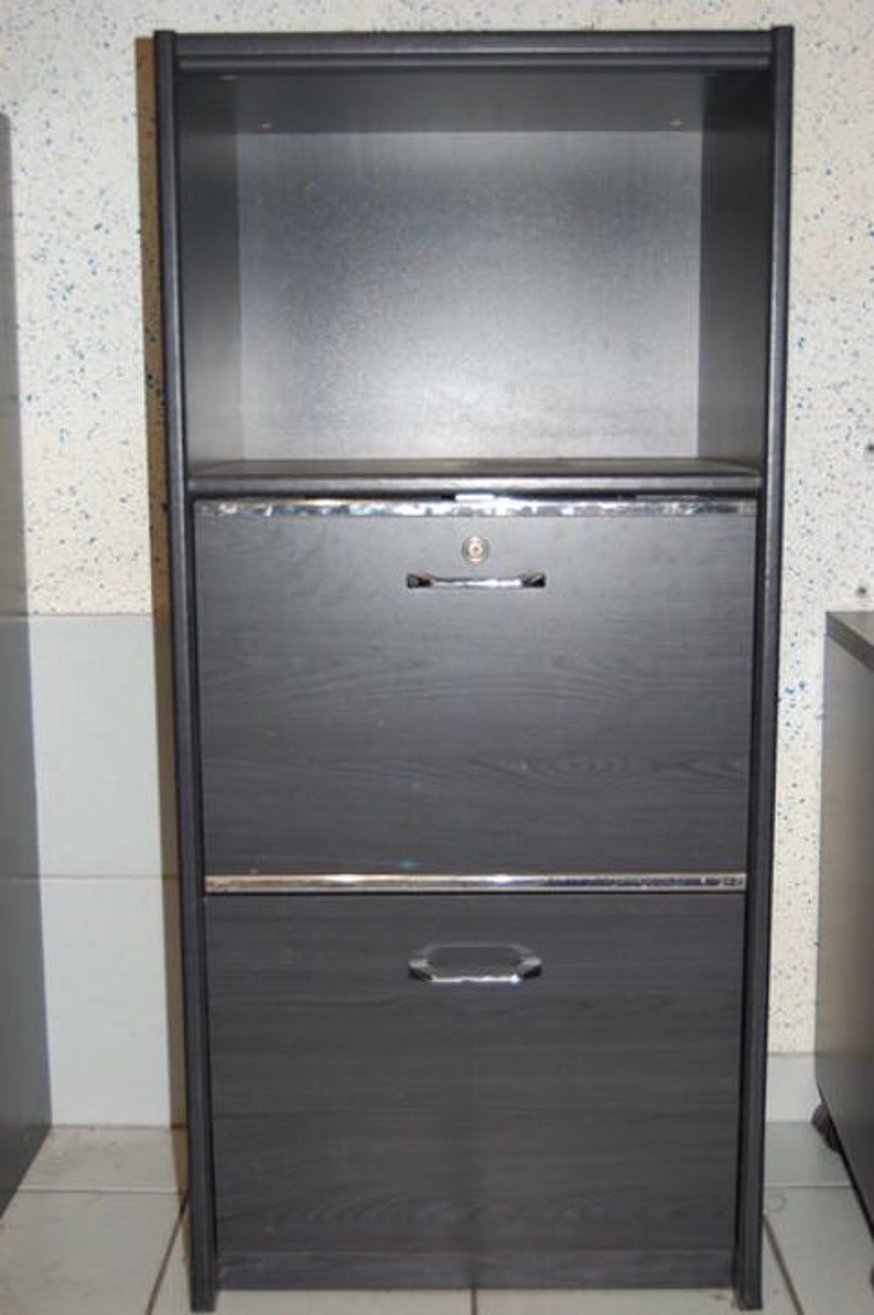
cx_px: 437
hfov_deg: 29.8
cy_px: 658
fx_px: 1642
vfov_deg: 43.6
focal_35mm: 45
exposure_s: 1/60
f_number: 4.2
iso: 400
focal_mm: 30
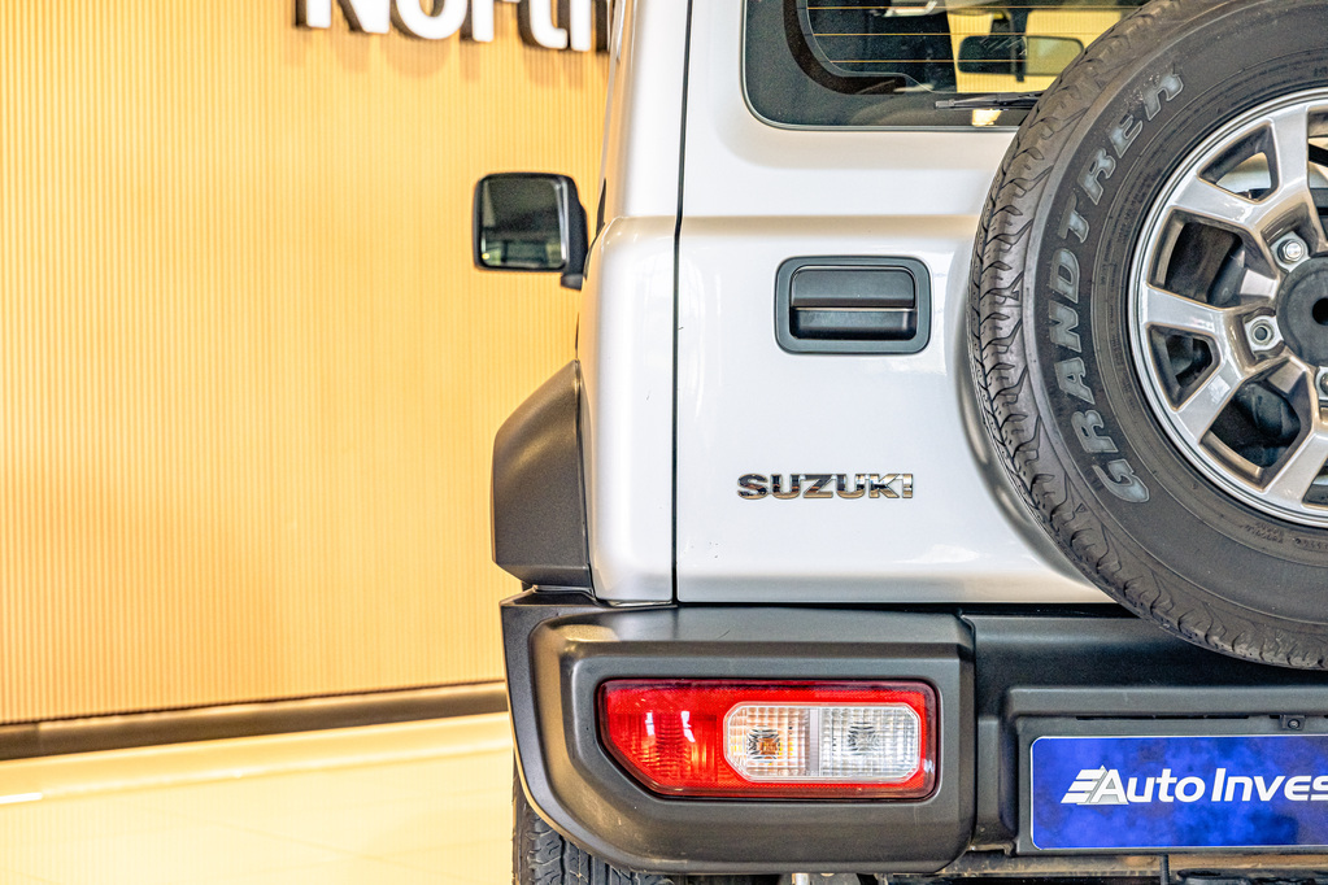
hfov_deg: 27.0
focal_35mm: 75
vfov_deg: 18.2
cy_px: 442
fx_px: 2766
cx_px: 664
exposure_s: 1/200
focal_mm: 75
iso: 1250
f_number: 5.6
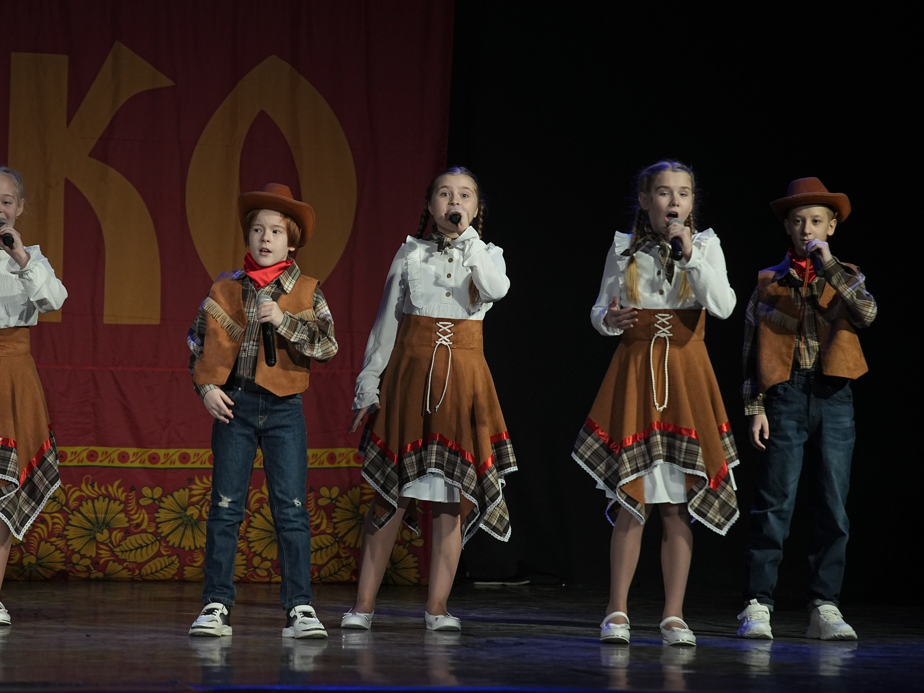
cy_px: 347
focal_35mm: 217
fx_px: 5793
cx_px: 432
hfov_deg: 9.1
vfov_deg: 6.8
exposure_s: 1/400
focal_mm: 200
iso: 2000
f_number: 4
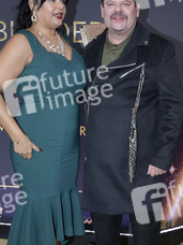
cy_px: 145
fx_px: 381
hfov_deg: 27.0
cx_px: 89
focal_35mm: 54
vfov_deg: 35.4
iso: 1250
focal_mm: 32
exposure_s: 1/250
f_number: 6.3
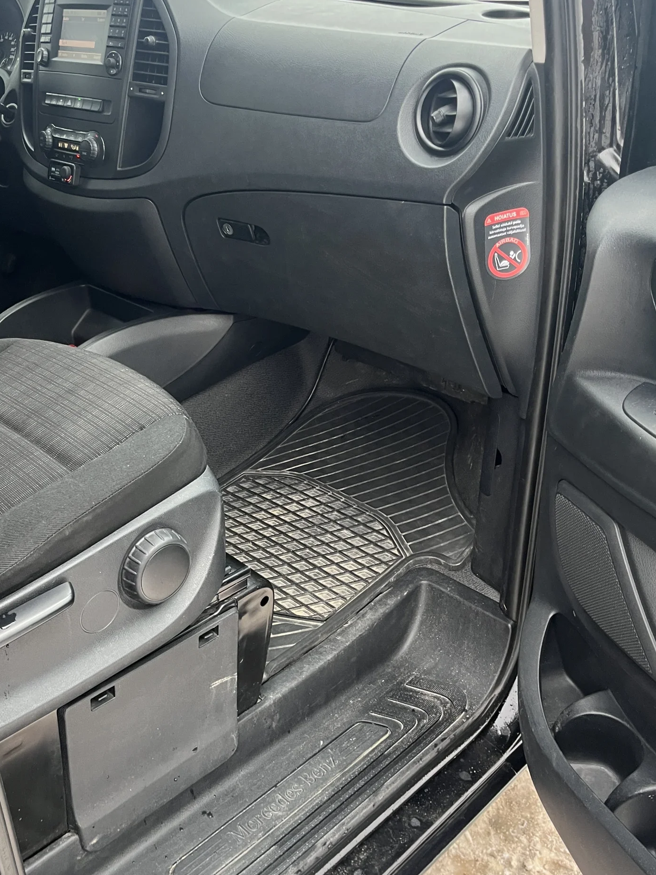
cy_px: 409
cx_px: 274
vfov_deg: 51.3
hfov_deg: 39.5
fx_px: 910
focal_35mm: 36
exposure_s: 1/84
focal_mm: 5.1
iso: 125
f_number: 1.6
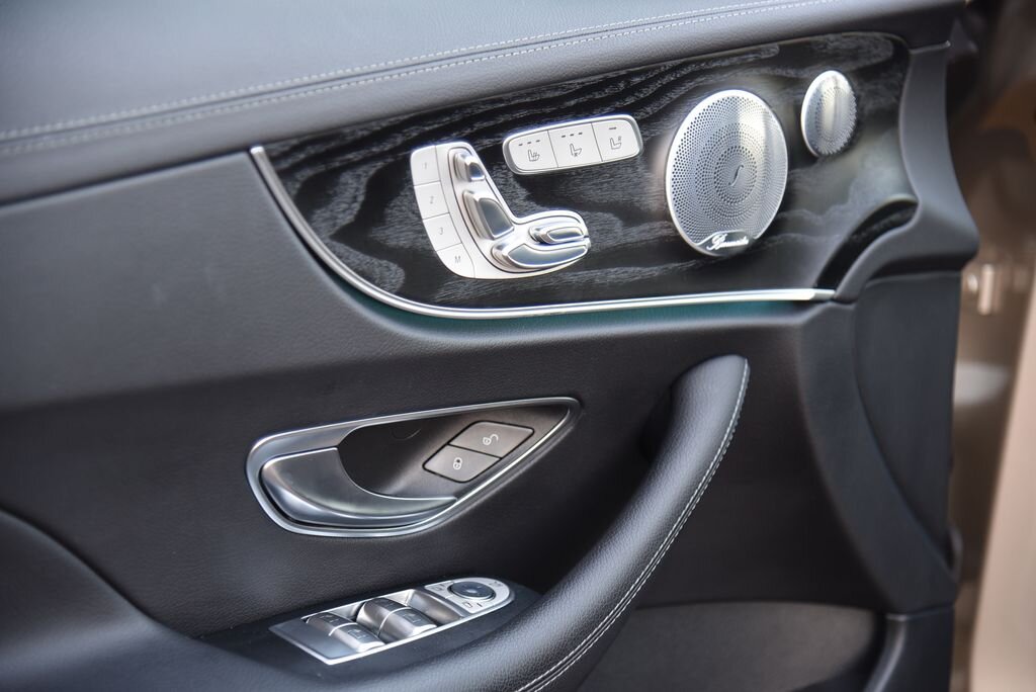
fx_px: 2246
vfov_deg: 17.5
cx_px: 518
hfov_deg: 26.0
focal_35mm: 78
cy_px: 346
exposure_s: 1/50
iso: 500
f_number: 4
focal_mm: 78
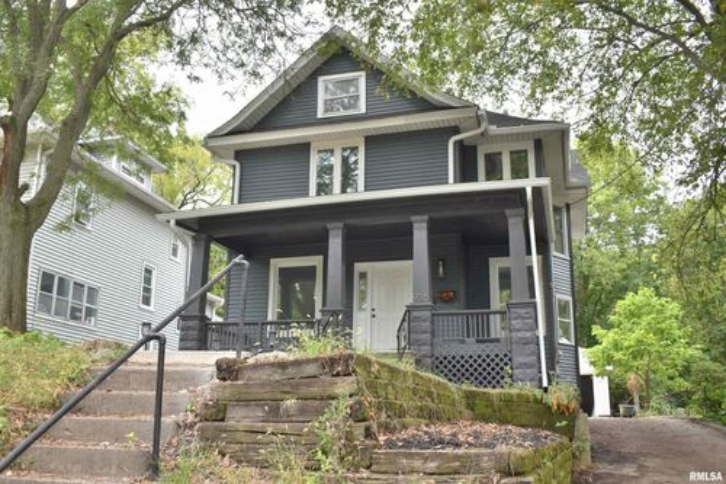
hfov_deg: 55.1
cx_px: 363
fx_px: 695
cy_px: 242
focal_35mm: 34
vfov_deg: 38.3
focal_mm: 23
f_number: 5
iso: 140
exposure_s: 1/200
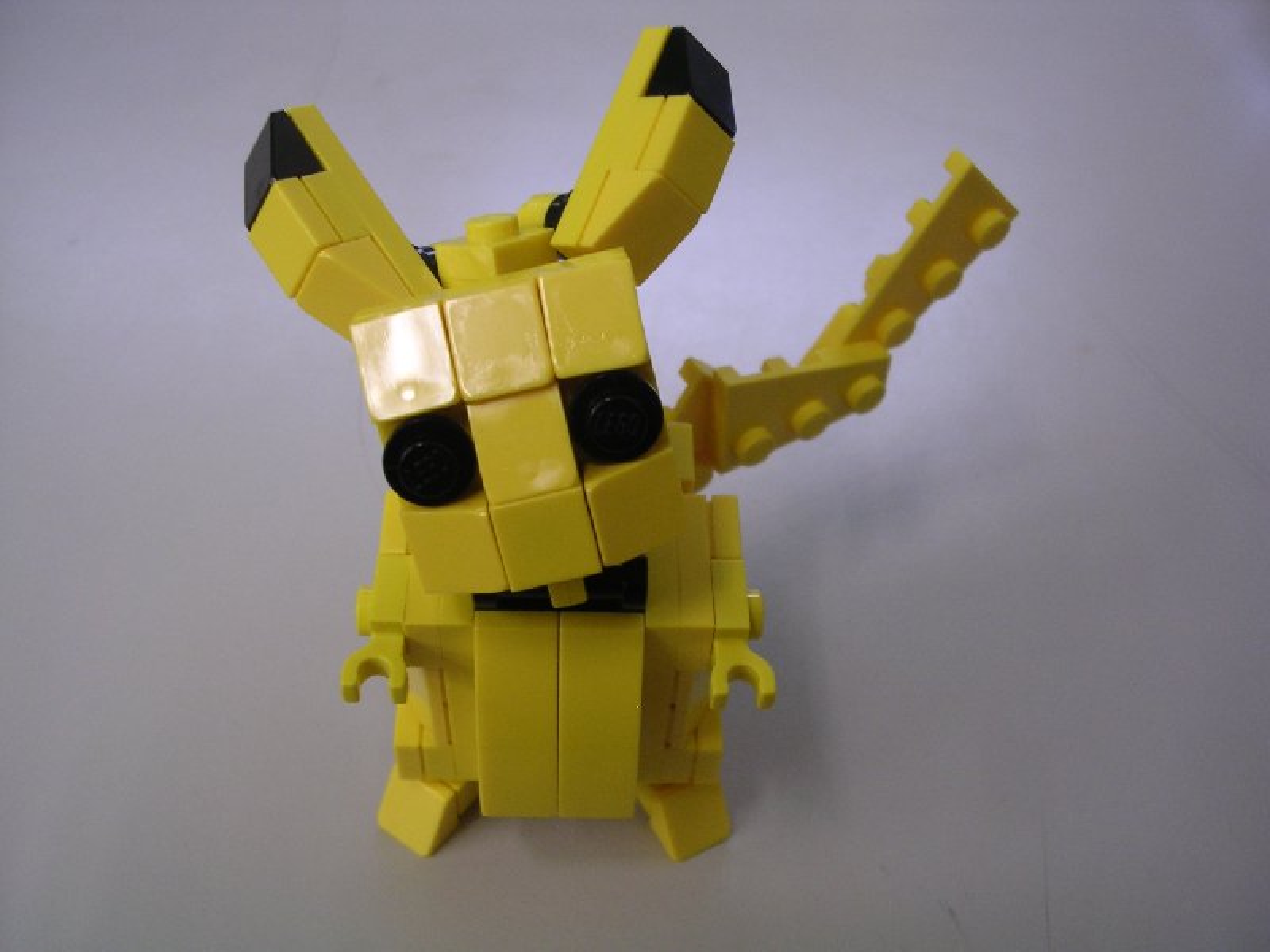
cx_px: 635
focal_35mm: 38
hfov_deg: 49.0
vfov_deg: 37.7
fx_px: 1394
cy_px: 476
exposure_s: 1/16.8
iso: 100
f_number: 2.8
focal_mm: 5.8
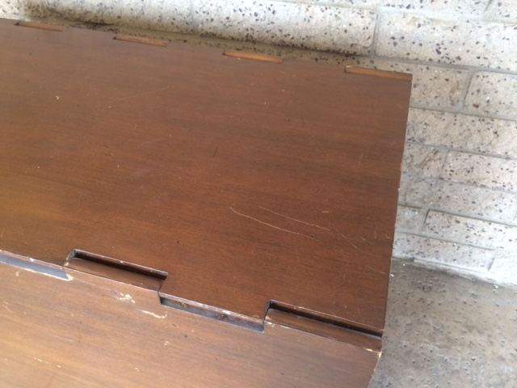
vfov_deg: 48.2
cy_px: 194
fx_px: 433
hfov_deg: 61.7
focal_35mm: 29
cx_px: 258
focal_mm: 4.15
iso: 40
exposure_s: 1/30
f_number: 2.2
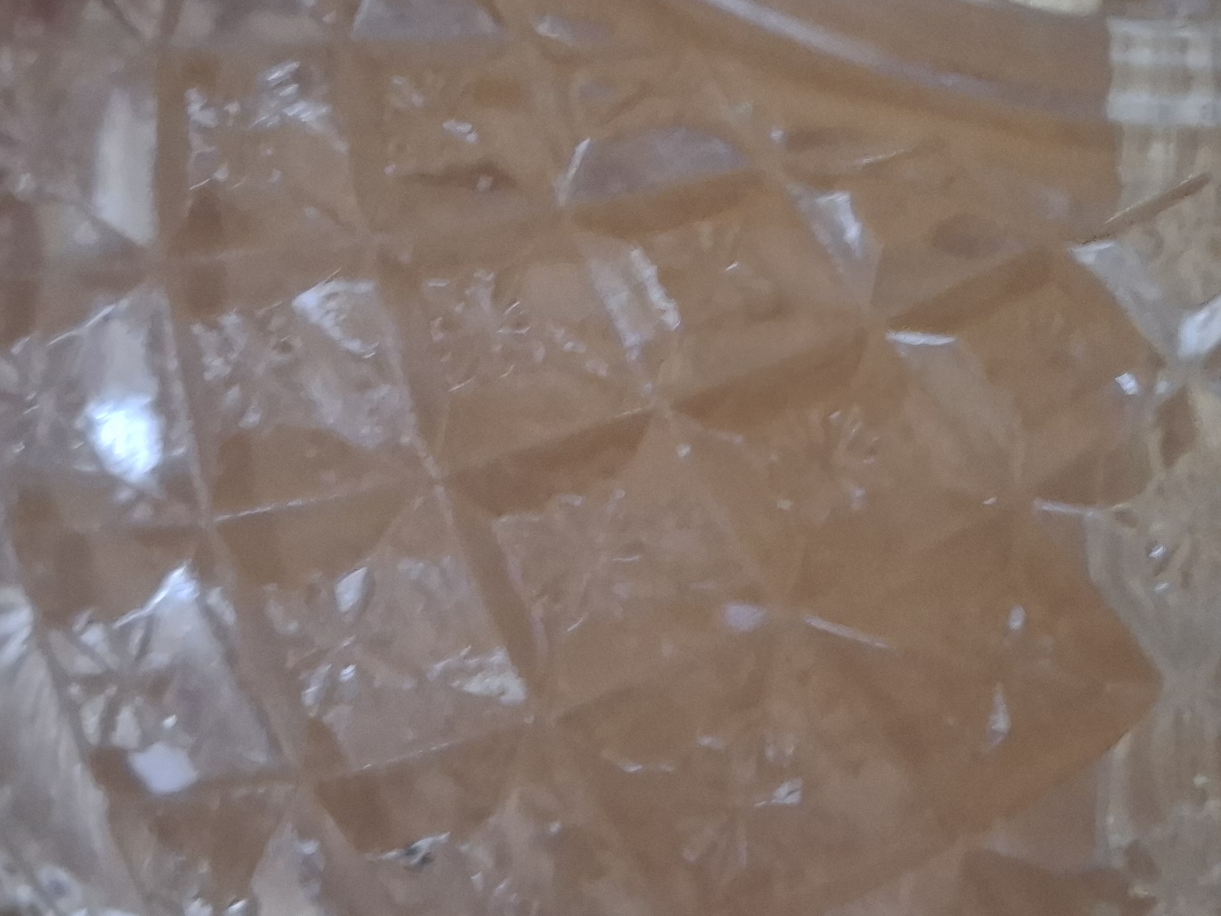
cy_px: 355
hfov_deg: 31.9
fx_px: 2116
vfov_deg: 24.4
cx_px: 824
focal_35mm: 60
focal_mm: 5.54
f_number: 1.8
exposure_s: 1/11
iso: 1250
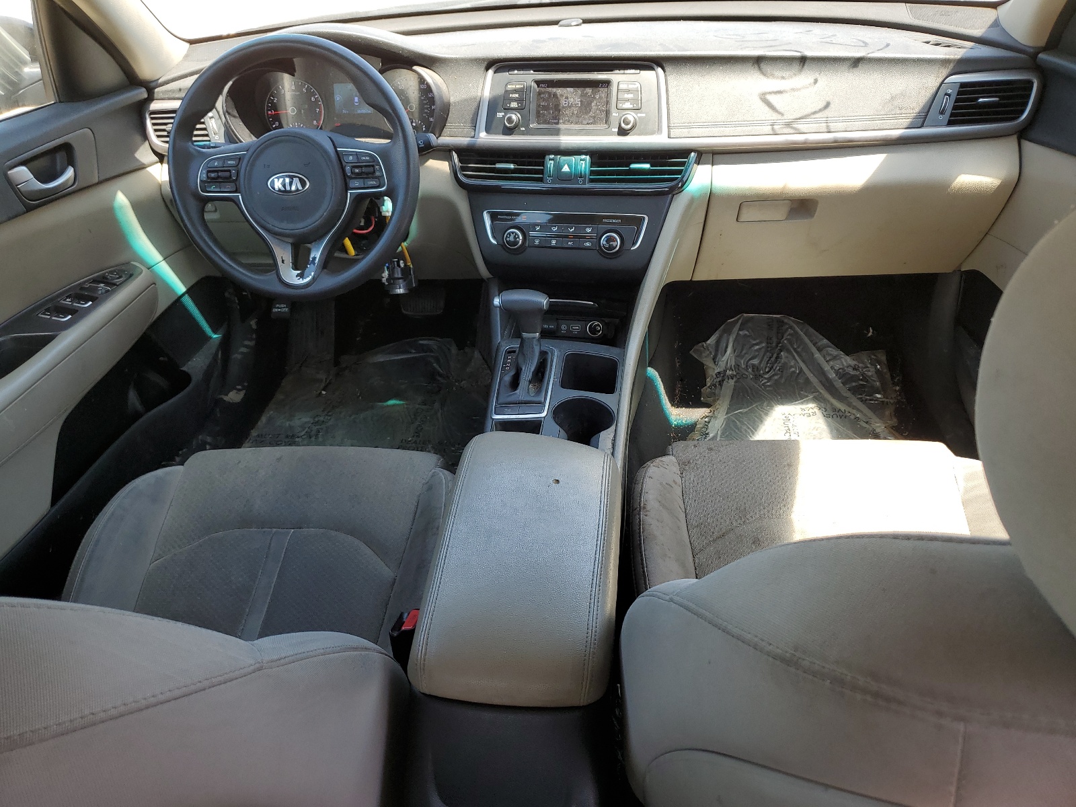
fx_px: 808
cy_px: 404
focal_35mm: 26
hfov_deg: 67.3
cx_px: 538
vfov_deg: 53.1
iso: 50
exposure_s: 1/250
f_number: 1.5
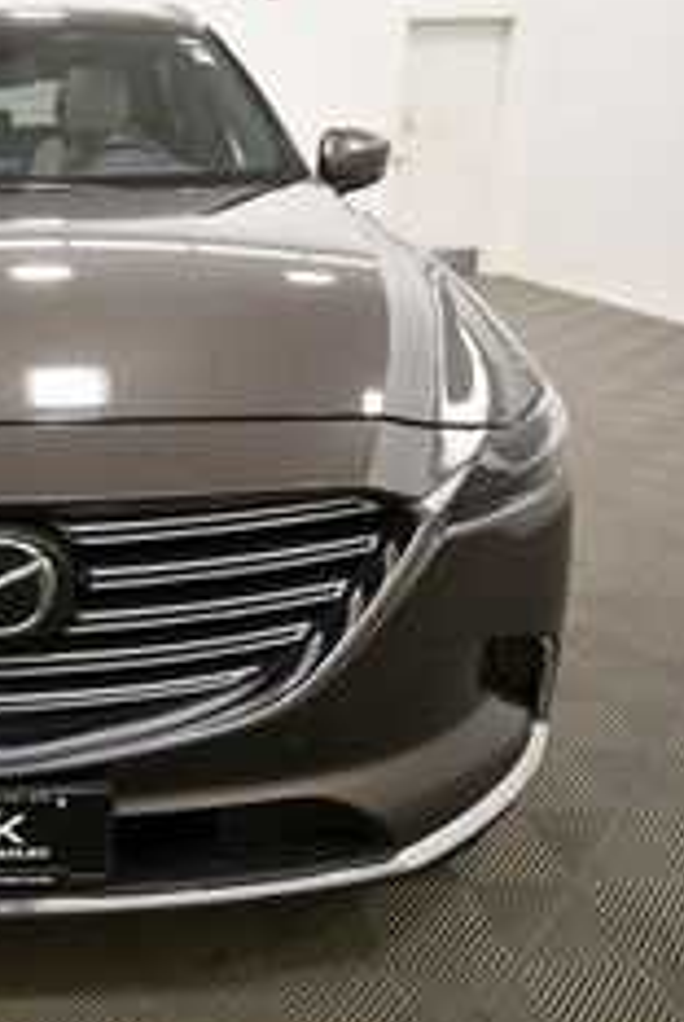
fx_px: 1023
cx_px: 0
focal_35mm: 36
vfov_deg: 53.0
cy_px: 480
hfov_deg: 33.8
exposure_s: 1/125
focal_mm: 14
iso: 900
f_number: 5
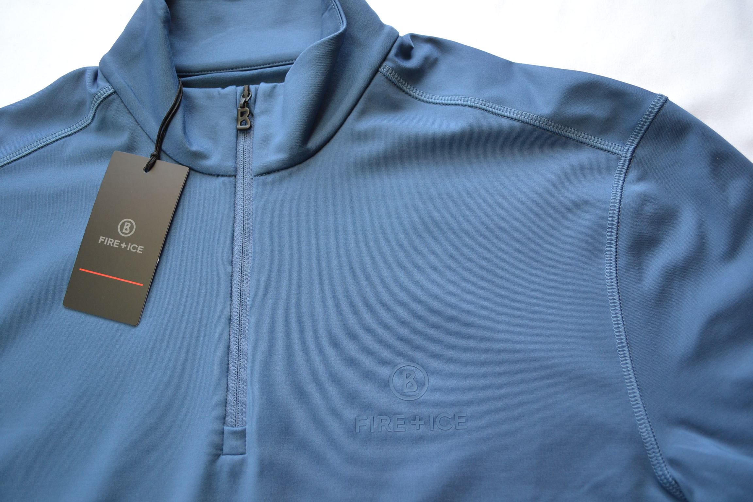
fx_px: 690
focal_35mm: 33
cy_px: 251
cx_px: 376
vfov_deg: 40.0
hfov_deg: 57.2
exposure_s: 1/60
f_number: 3.8
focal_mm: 22
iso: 450
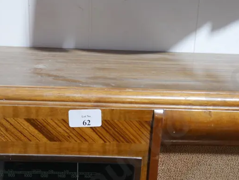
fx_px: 498
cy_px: 168
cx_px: 122
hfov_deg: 27.0
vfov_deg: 20.0
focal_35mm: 72
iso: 400
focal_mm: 18
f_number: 4
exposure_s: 1/60
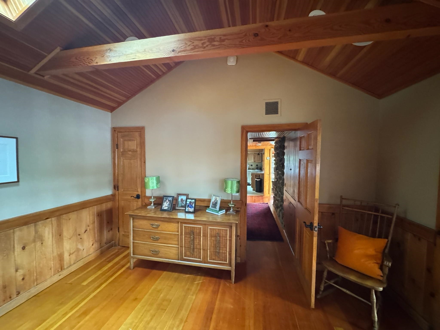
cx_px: 220
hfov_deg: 102.1
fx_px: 178
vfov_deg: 85.7
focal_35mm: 14
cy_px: 165
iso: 1250
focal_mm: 2.22
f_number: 2.2
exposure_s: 1/46
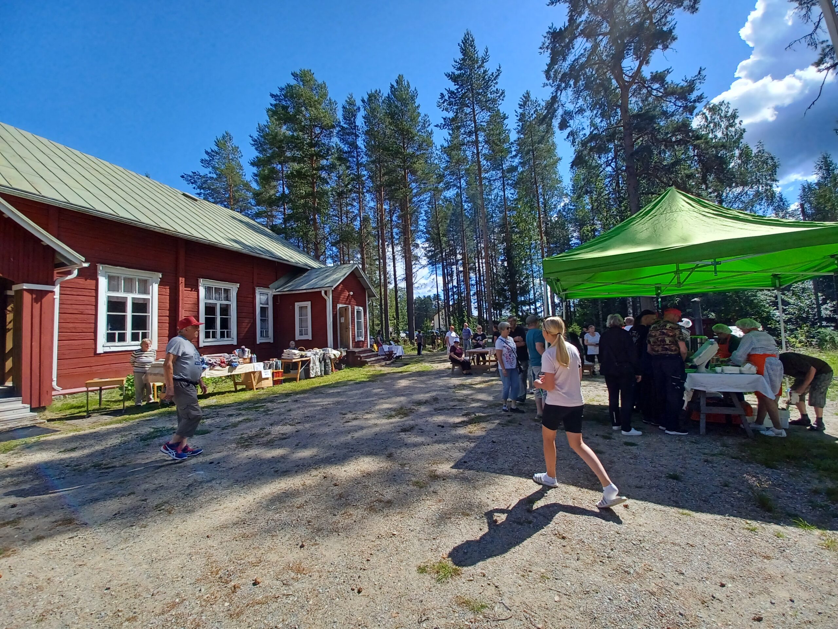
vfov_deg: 89.9
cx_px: 419
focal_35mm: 13
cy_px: 314
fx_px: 315
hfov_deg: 106.2
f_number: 2.2
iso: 40
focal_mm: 1.42
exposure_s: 1/996
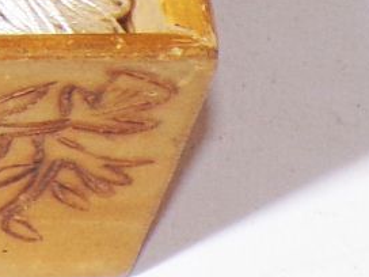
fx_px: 3539
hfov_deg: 5.8
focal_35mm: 332
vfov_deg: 4.4
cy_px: -436
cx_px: -328
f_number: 3.5
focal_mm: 8.7
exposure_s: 1/56
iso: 80
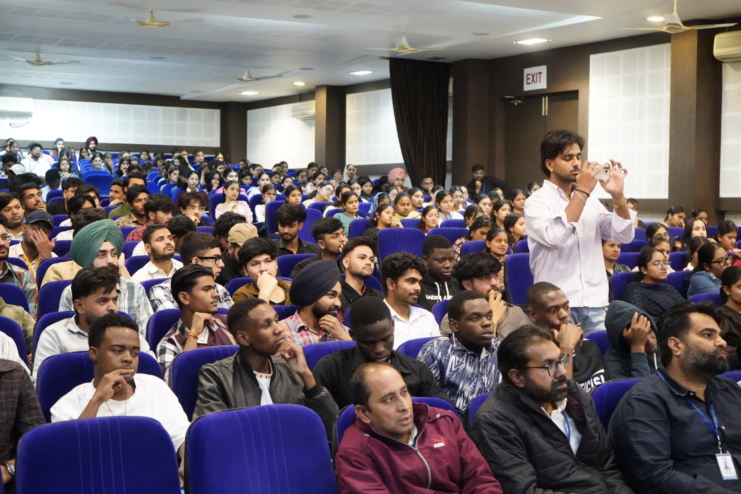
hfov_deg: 35.6
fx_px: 1153
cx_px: 370
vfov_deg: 24.2
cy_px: 247
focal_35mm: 56
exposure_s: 1/100
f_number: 5
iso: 12800
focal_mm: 56
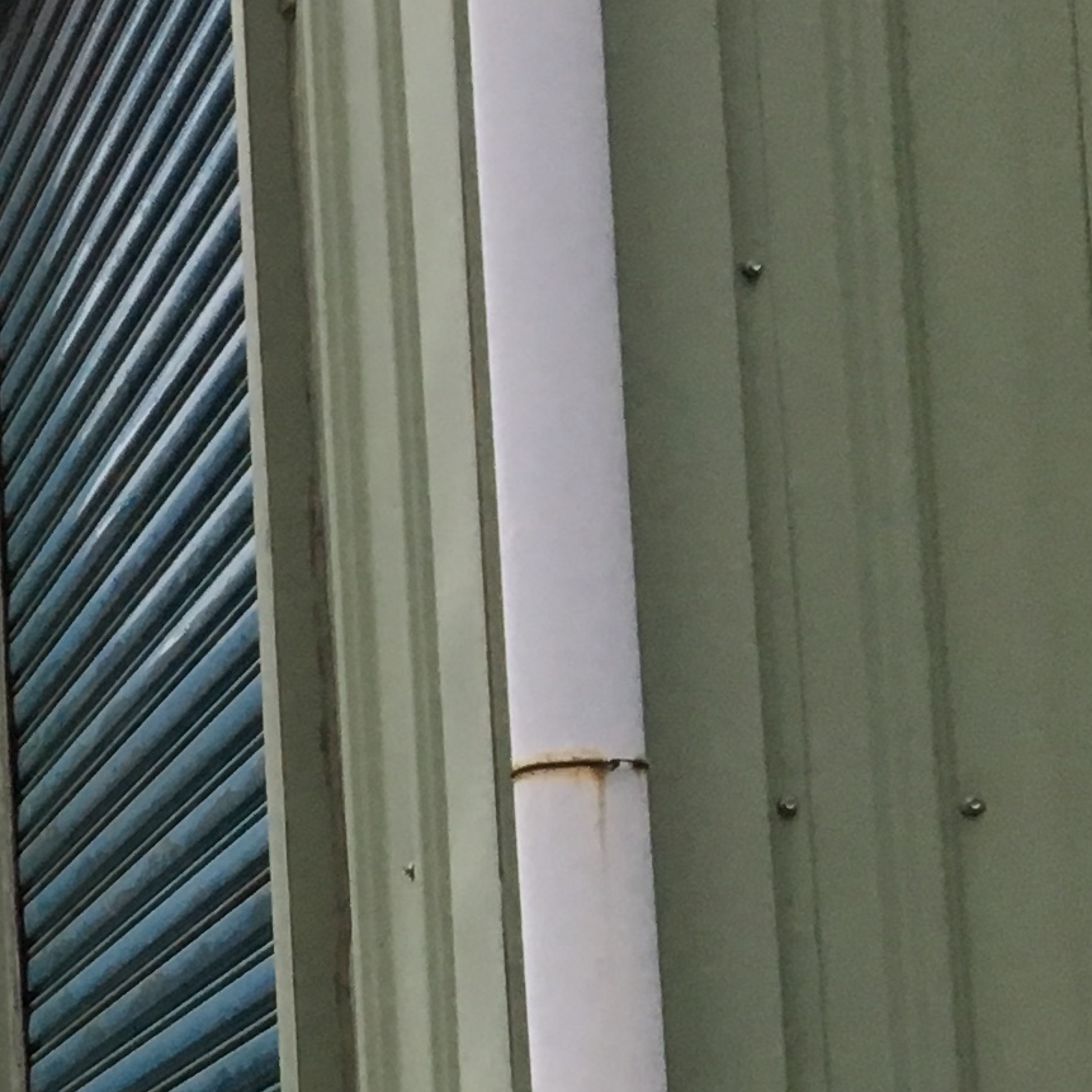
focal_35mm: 120
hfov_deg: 12.4
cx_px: -1251
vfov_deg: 14.2
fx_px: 4283
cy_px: 1167
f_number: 2.2
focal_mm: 4.15
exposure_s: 1/30
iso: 40
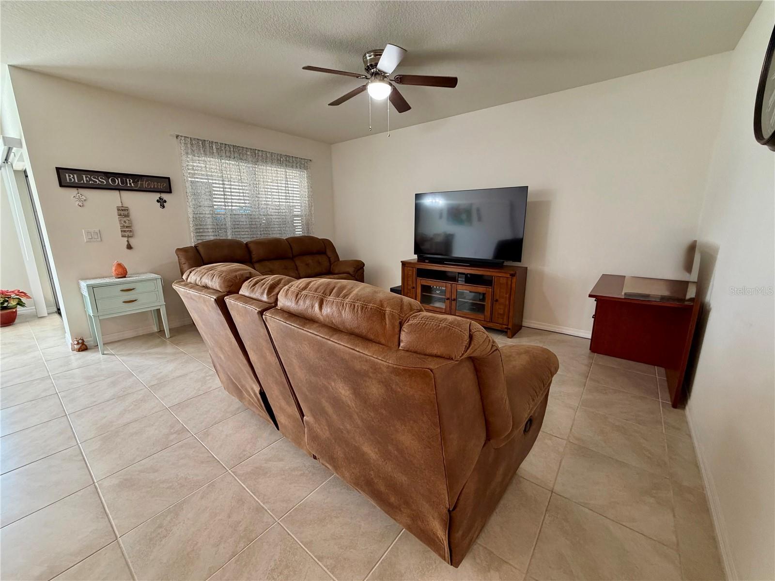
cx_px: 388
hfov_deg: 102.1
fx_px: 313
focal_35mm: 14
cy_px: 290
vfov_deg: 85.7
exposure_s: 1/60
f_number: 2.2
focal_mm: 2.22
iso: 320
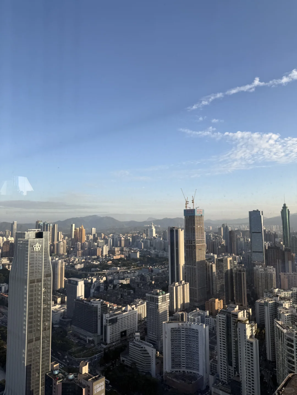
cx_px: 148
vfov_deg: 71.6
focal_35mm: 24
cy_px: 198
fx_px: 275
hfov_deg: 56.8
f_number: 1.78
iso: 80
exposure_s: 1/992
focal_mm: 6.76
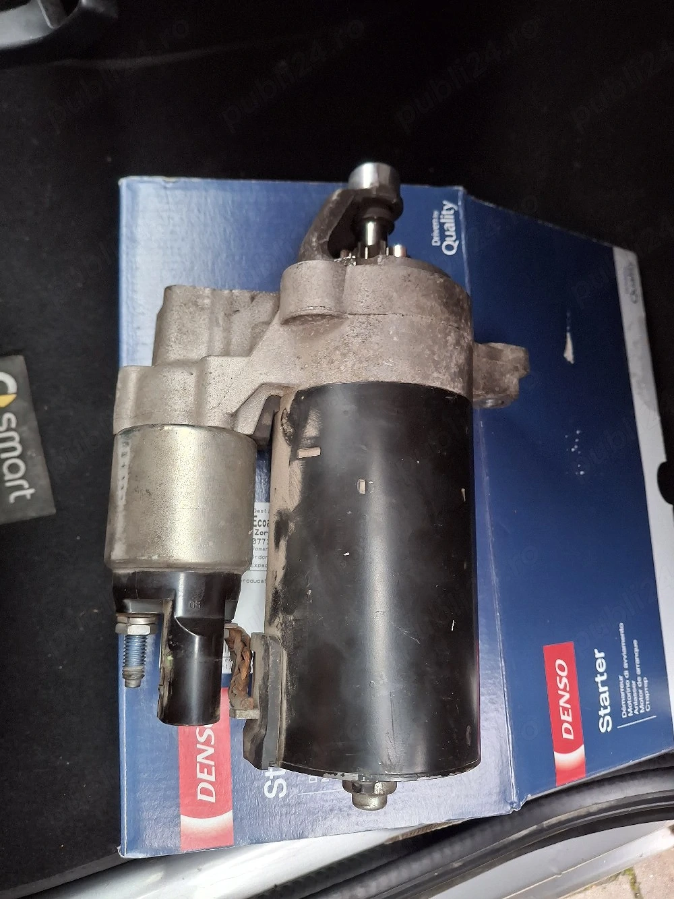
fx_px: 649
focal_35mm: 25
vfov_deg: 69.4
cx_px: 337
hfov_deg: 54.9
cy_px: 450
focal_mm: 4.69
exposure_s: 1/33
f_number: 1.8
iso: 250
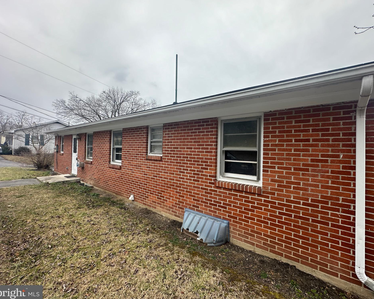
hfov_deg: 96.7
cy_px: 148
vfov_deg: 84.0
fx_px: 166
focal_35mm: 15
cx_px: 198
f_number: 2.2
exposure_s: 1/412
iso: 40
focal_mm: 2.22
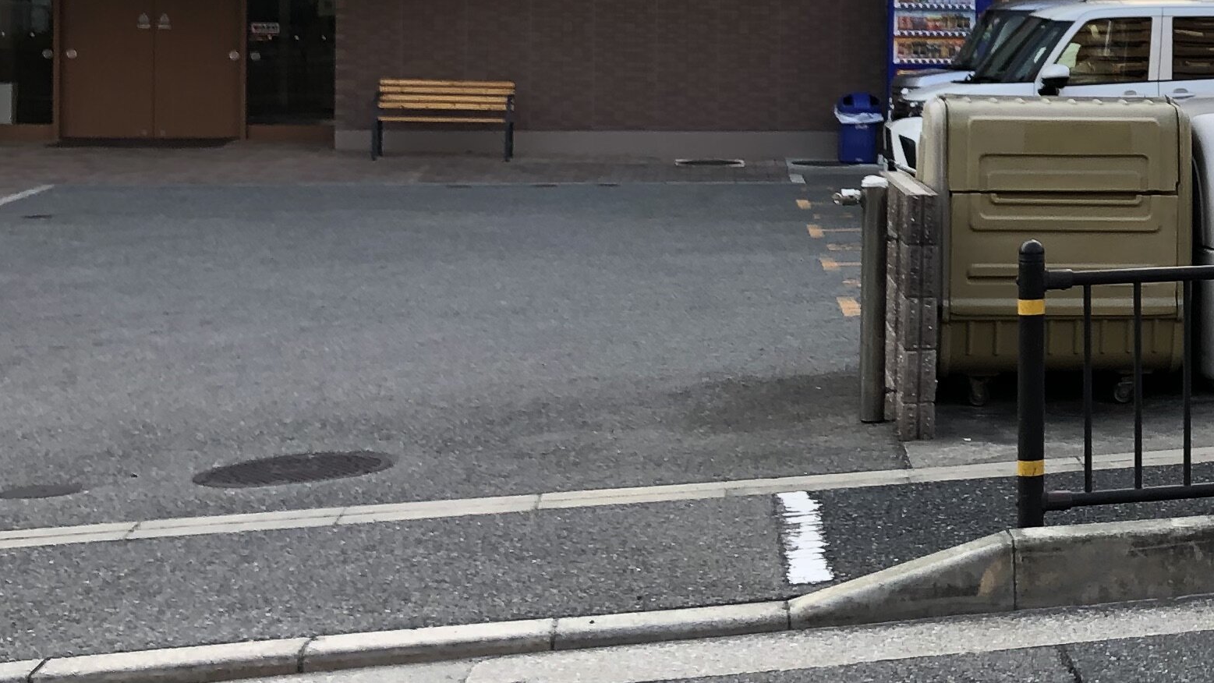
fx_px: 2543
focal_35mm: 79
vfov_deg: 15.2
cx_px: 1534
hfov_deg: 23.9
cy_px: 104
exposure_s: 1/169
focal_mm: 3.99
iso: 20
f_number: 1.8
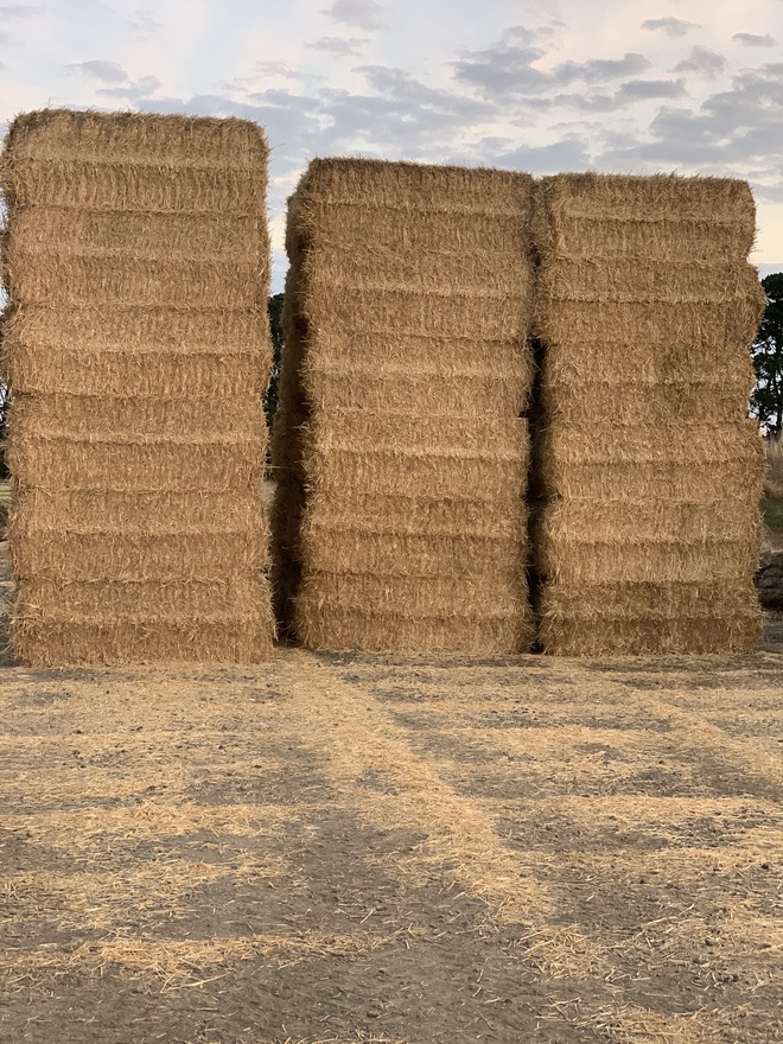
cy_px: 522
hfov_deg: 28.0
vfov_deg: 36.8
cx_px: 392
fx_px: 1568
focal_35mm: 52
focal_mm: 6
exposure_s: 1/81
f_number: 2.4
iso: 125
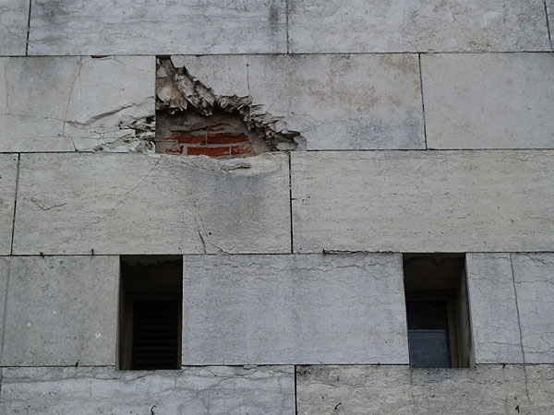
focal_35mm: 78
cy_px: 208
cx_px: 277
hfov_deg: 25.0
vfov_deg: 18.9
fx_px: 1248
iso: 80
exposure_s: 1/250
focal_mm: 12.8
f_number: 4.2
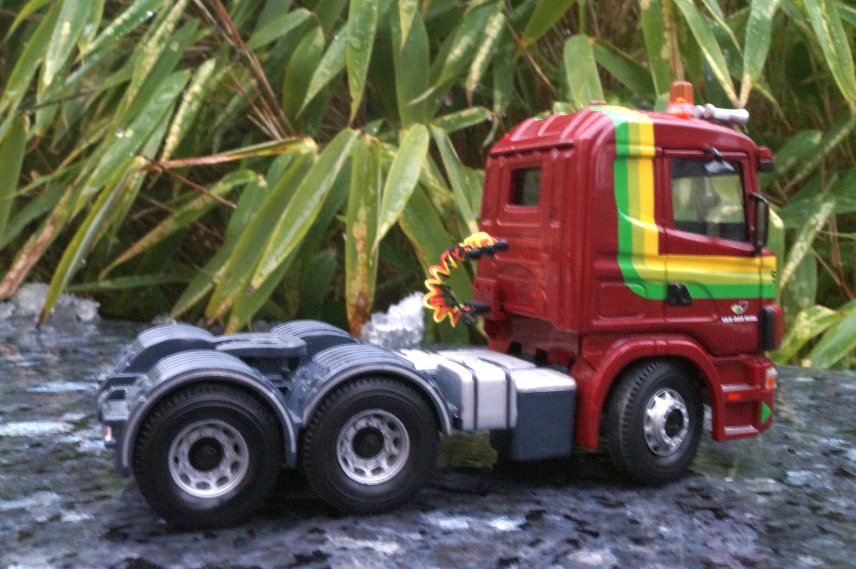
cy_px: 284
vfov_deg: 31.9
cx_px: 428
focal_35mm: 42
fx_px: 998
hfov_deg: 46.4
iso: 3200
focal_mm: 28
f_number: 22
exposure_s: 1/15
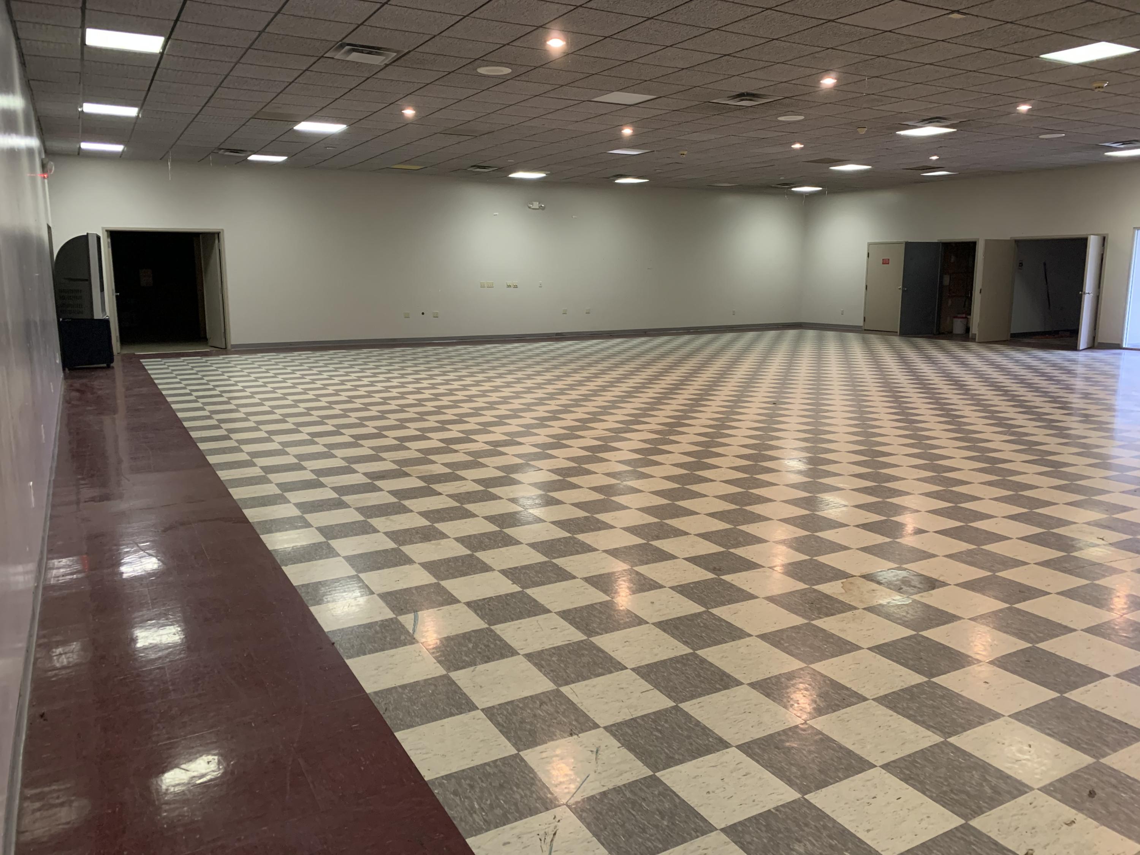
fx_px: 856
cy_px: 428
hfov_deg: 67.3
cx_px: 570
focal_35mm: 26
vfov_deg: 53.1
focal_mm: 4.25
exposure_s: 1/60
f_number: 1.8
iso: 320
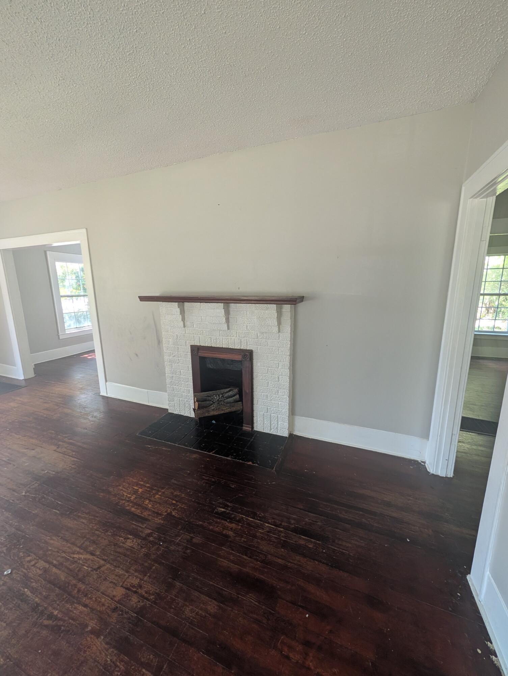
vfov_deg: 110.5
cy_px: 338
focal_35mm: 12
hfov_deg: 94.6
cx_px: 254
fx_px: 234
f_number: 1.7
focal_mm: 2.02
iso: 145
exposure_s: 1/92.8
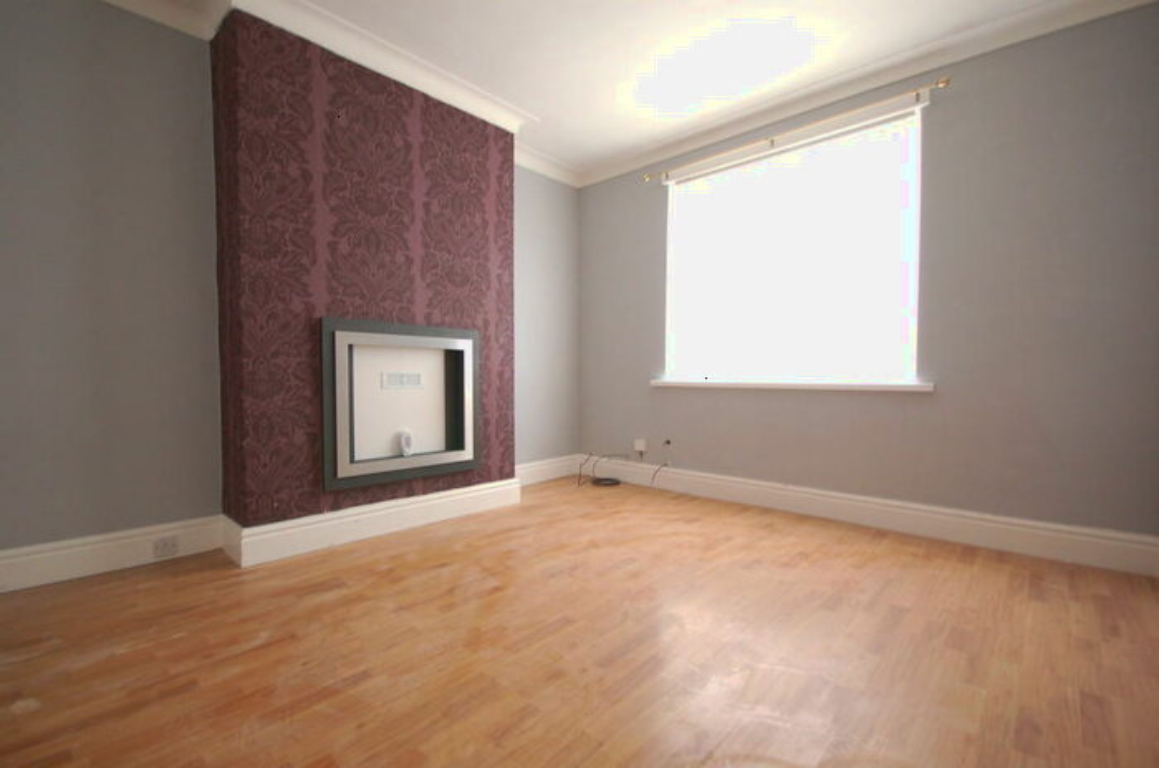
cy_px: 384
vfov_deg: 77.1
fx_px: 482
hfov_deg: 100.5
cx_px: 580
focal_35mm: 15
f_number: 4
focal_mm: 10
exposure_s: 1/4
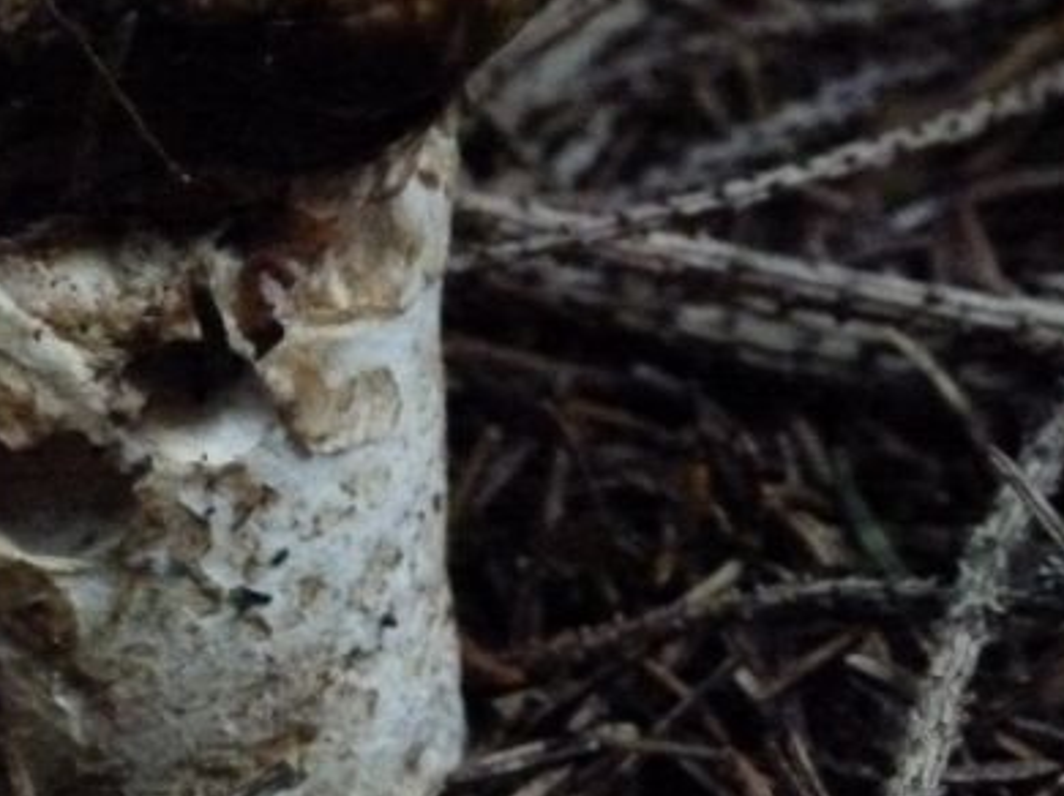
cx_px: 11
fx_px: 8570
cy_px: 185
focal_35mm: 279
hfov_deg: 7.1
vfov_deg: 5.3
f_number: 3.6
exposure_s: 1/15
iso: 1600
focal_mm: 24.5
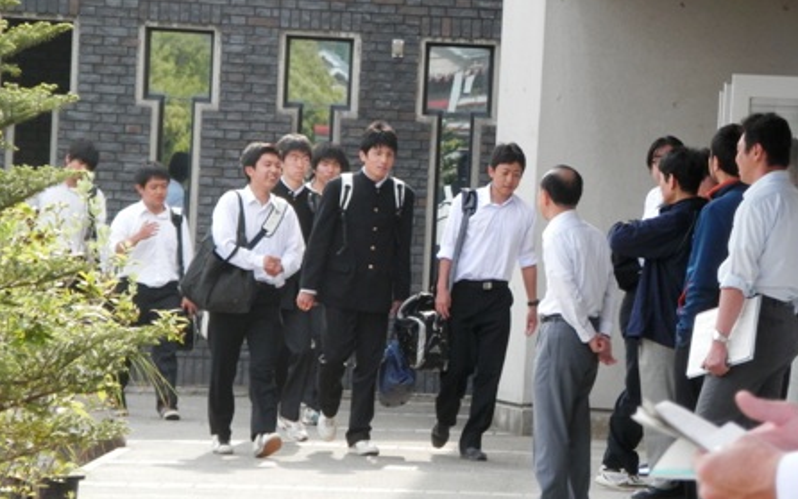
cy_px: 256
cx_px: 399
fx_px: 6352
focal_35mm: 292
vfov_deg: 4.5
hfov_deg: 7.2
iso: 200
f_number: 6.4
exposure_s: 1/125
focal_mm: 48.9
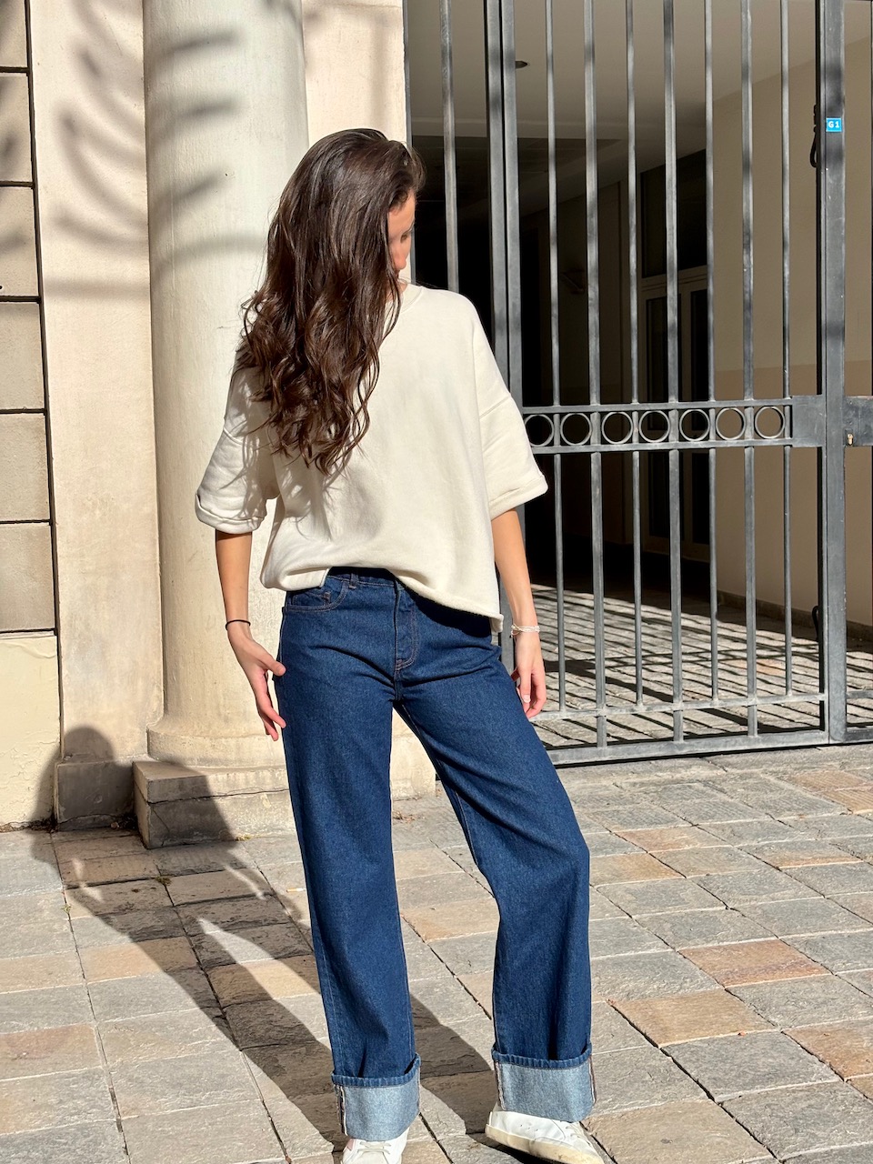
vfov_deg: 36.8
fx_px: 1749
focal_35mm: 52
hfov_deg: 28.0
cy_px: 582
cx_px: 436
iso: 40
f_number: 1.6
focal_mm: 5.96
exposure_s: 1/4425
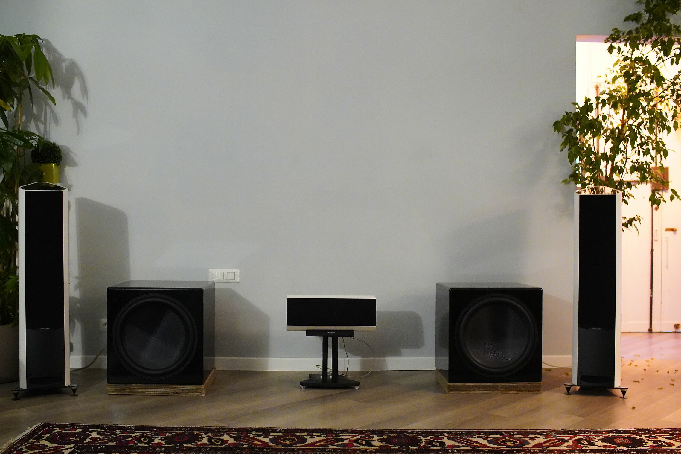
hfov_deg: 49.5
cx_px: 331
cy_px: 231
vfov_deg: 34.2
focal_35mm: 39
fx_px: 739
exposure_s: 1/60
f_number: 2.8
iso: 6400
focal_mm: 24.7
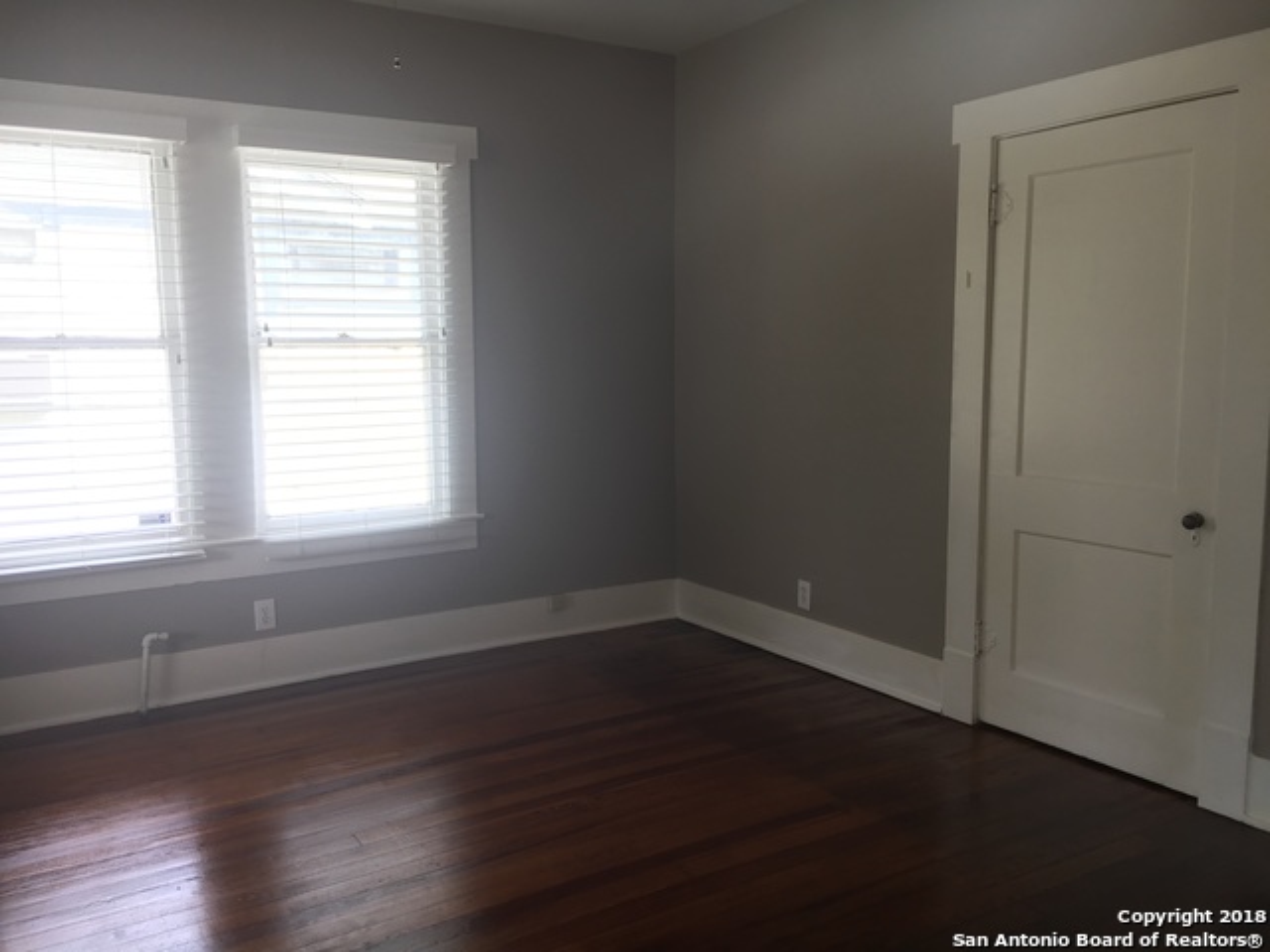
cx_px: 635
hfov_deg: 61.7
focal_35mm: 29
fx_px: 1064
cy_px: 476
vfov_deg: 48.2
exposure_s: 1/30
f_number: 2.2
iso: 25
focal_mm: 4.15
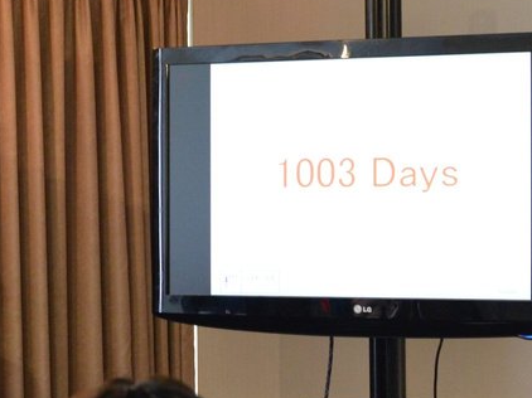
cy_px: 210
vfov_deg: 20.1
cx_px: 137
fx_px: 1121
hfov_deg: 26.4
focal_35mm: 73
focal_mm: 50
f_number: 5
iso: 5600
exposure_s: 1/50
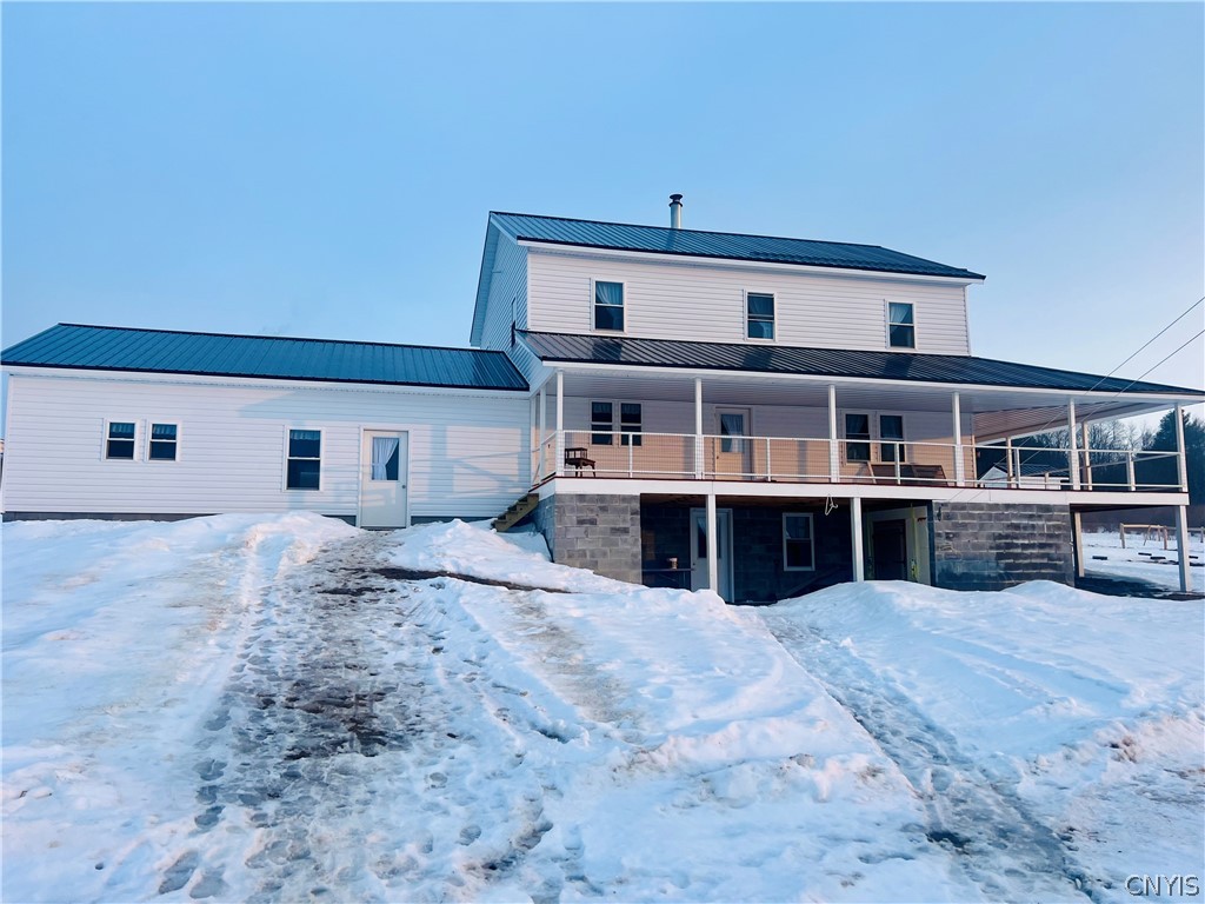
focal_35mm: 26
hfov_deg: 67.3
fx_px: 905
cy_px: 452
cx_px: 602
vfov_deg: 53.1
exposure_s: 1/991
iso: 50
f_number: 1.5
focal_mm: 5.7
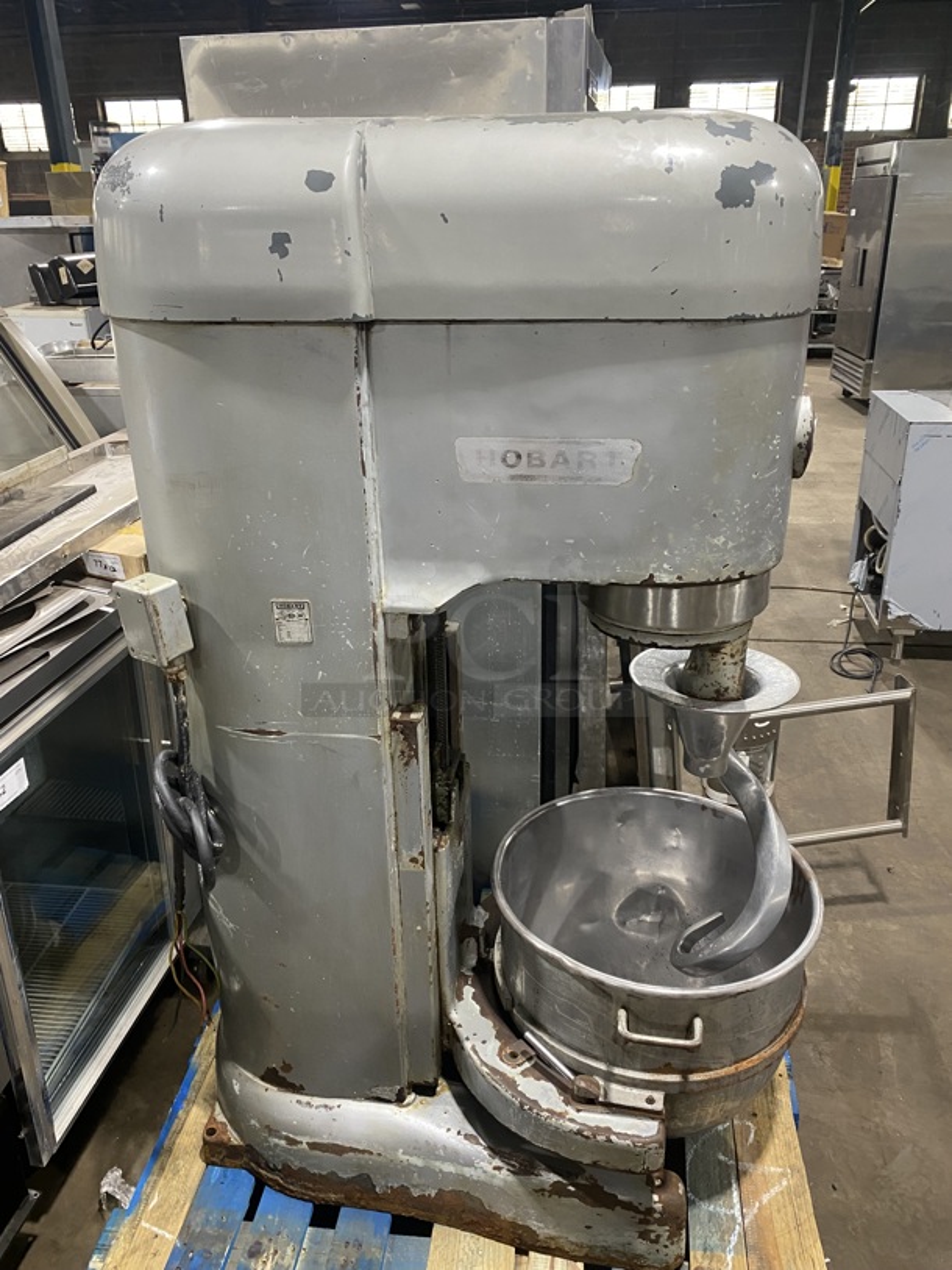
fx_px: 953
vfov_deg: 67.3
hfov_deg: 53.1
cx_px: 476
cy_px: 635
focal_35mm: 26
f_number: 1.8
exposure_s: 1/60
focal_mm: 4.25
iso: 250
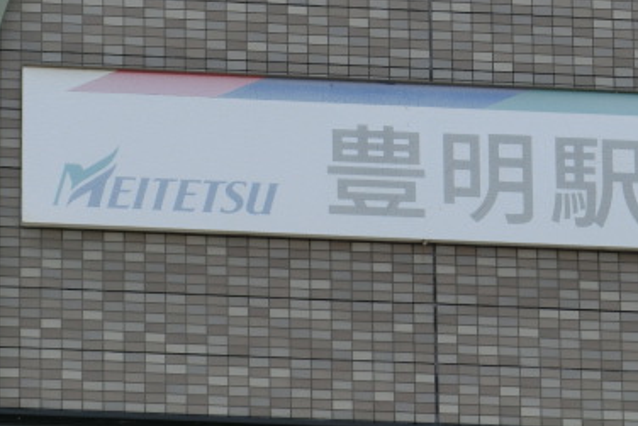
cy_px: 121
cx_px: 434
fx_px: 6896
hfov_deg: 5.3
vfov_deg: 3.5
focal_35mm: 389
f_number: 5.9
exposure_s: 1/320
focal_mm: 39.3
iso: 80
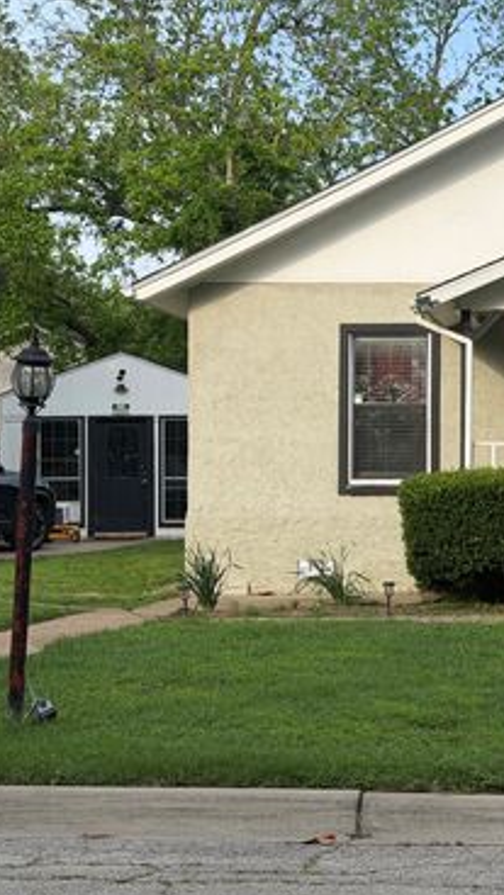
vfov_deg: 29.7
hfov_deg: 16.6
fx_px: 1687
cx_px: 516
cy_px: 451
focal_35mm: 71
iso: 64
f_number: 1.78
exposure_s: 1/2667
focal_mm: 6.76
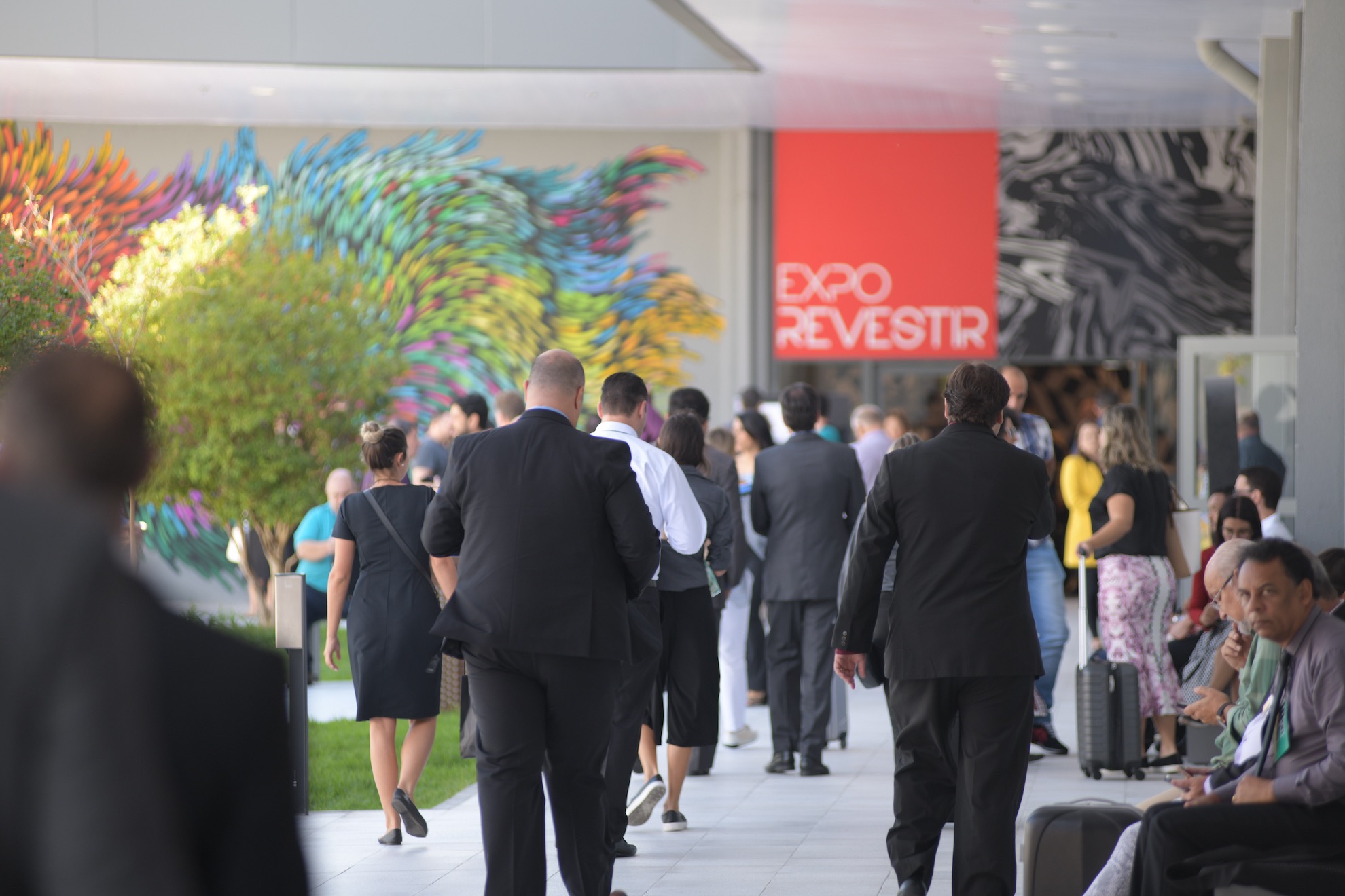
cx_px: 672
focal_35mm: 200
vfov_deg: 6.9
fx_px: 7472
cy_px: 448
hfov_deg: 10.3
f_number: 4
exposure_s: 1/160
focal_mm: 200
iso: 200
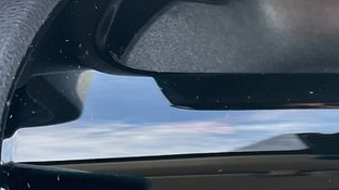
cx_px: 552
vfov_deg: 12.3
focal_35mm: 93
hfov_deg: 19.2
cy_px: 290
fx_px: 835
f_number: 1.6
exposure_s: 1/121
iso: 125
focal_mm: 5.1
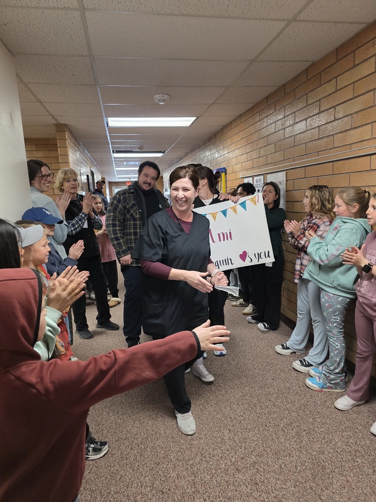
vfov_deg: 73.9
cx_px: 188
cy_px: 251
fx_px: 333
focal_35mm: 23
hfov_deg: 58.9
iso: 400
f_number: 1.7
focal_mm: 6.3
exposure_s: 1/120
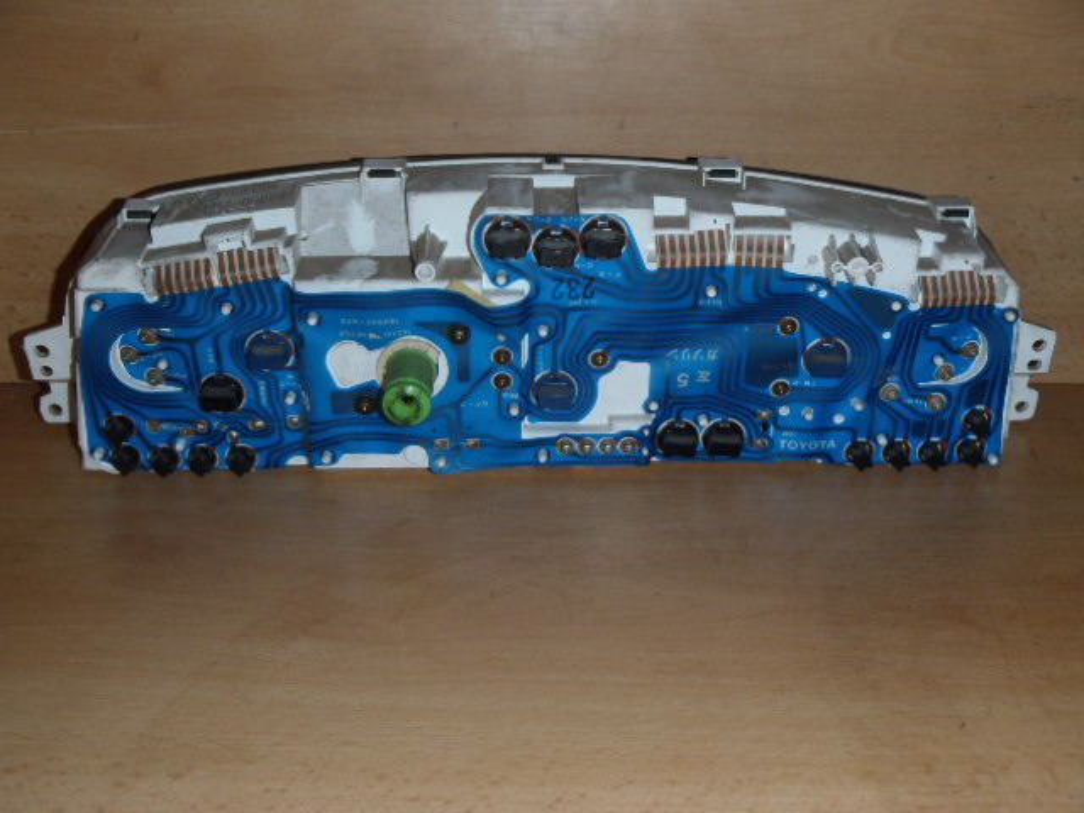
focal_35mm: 38
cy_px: 406
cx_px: 542
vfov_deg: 37.7
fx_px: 1190
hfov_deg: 49.0
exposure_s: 1/40
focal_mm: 6.83
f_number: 4.6
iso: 100
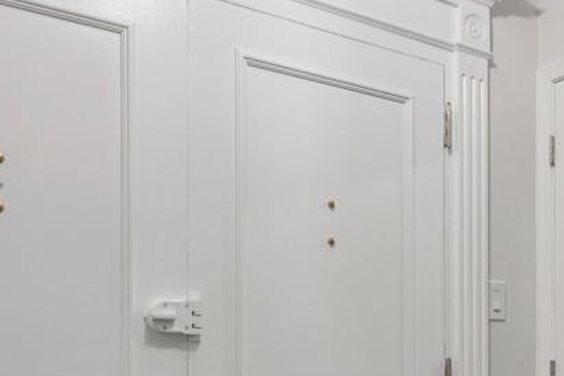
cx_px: 494
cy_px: 361
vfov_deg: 26.3
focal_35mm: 49
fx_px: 768
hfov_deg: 38.0
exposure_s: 1/4
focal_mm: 14
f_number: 10
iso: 320
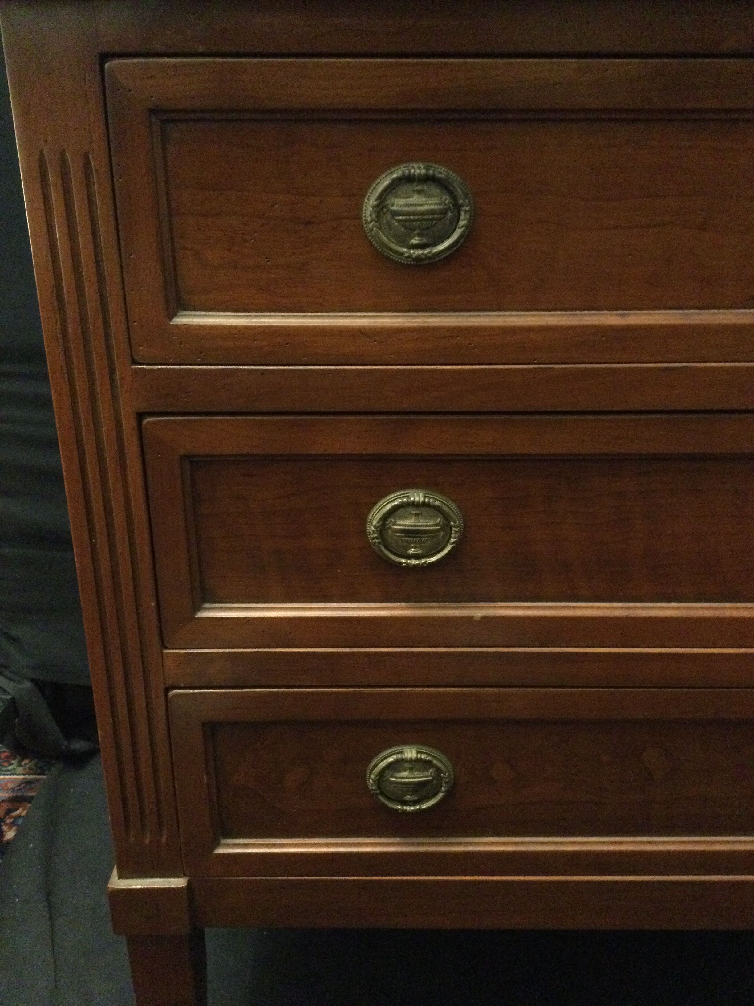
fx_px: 900
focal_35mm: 31
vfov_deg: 58.4
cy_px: 503
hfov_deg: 45.4
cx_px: 377
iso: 800
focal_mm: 3.3
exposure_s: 1/17
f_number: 2.4
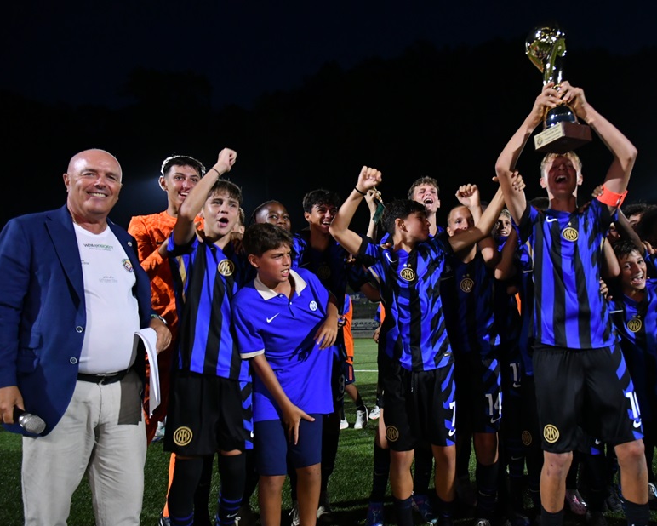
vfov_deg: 51.5
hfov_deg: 61.5
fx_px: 545
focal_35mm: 28
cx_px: 405
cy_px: 259
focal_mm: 16
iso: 2500
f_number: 3.2
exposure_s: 1/200
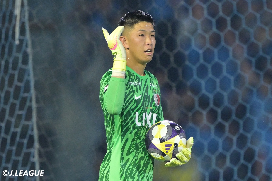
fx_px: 4533
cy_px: 90
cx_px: 136
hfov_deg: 3.4
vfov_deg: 2.3
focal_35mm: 600
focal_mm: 400
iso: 3200
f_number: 2.8
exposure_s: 1/2000
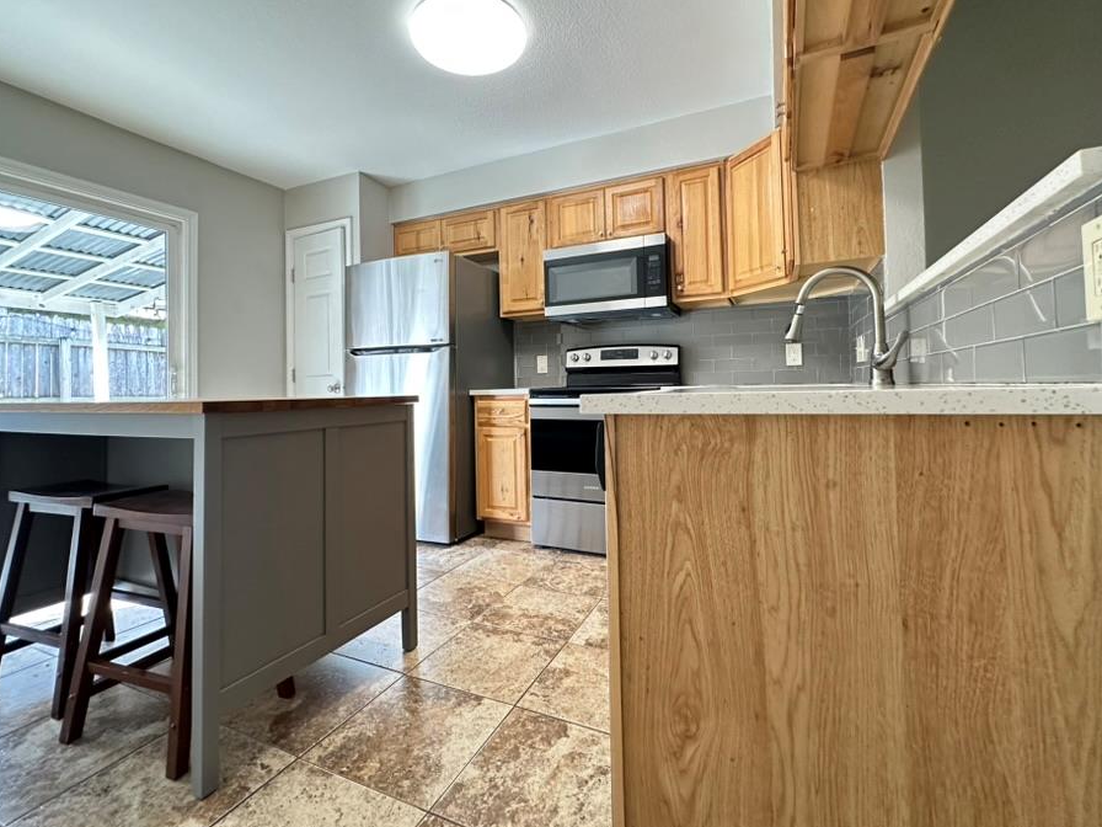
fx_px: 509
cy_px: 373
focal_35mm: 16
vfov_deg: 77.9
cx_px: 542
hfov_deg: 94.5
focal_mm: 2.22
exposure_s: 1/60
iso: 320
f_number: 2.2
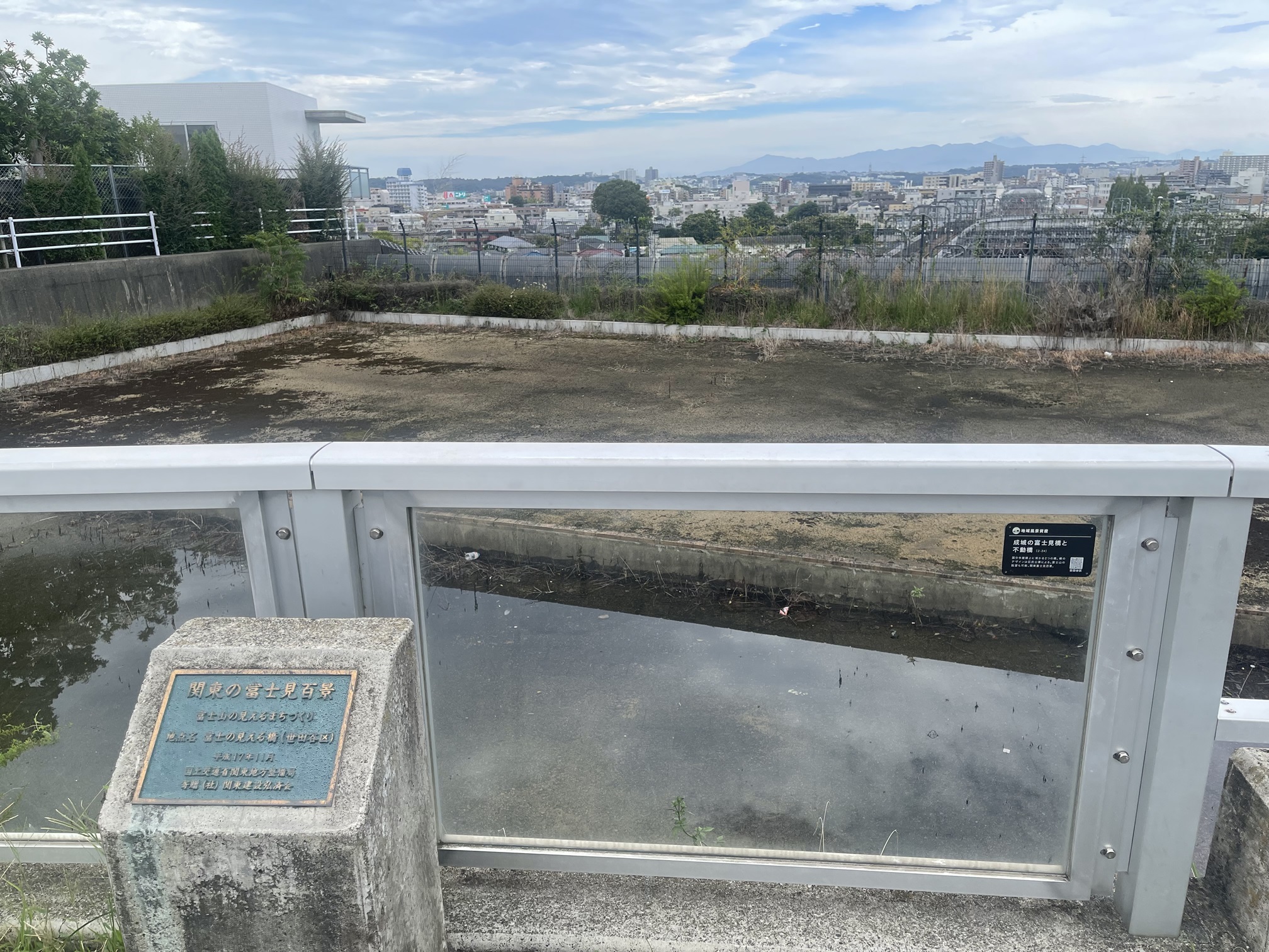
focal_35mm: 25
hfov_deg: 69.4
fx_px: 916
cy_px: 476
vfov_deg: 54.9
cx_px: 634
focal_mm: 5.1
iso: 32
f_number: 1.6
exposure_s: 1/1642
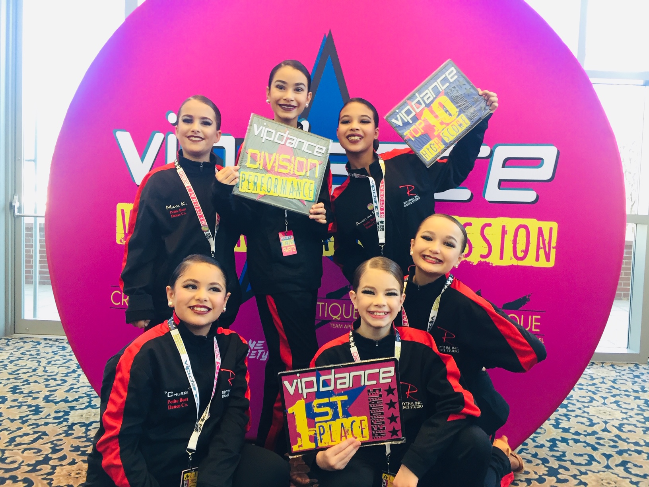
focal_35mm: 29
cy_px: 244
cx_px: 324
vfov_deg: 48.2
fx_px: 544
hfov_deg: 61.7
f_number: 2.2
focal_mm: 4.15
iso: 64
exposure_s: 1/30
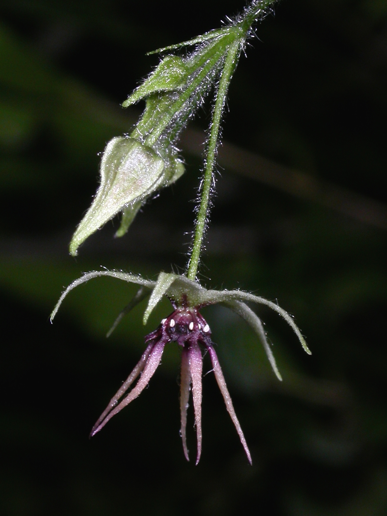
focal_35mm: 143
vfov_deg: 13.8
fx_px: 2134
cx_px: 194
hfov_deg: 10.4
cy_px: 258
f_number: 9.8
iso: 100
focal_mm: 29.7
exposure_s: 1/500
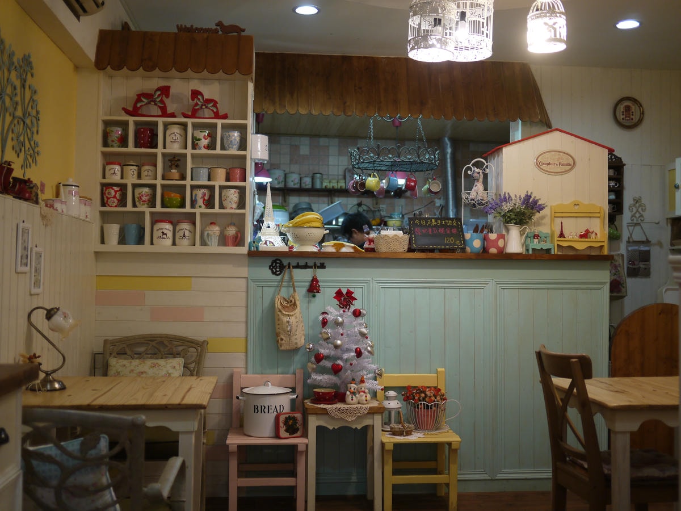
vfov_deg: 36.0
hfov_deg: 46.8
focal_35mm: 40
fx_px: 787
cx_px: 340
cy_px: 256
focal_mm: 20
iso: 250
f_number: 1.7
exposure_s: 1/60
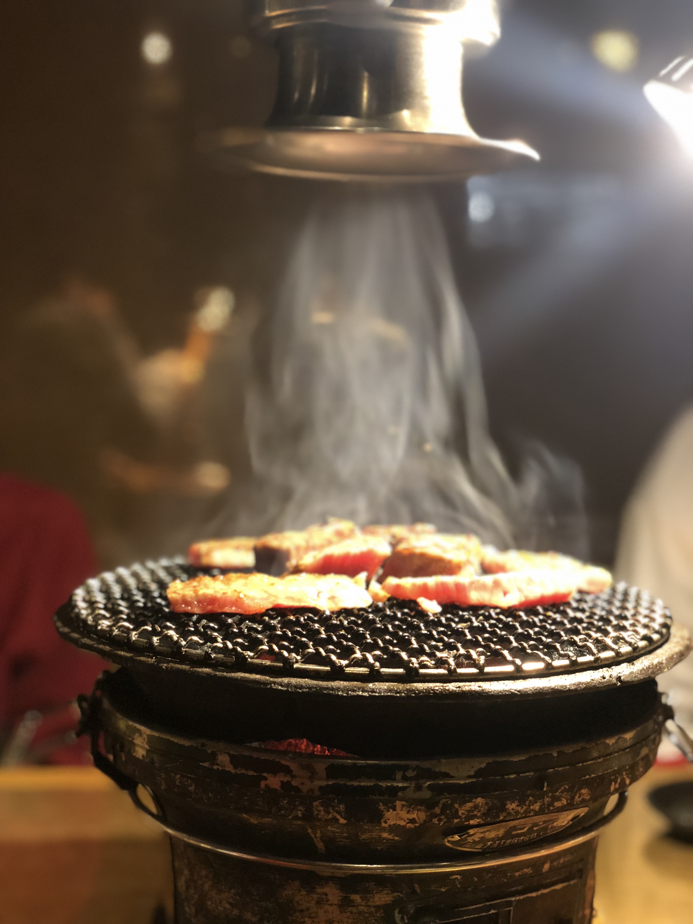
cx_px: 346
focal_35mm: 52
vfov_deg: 36.8
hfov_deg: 28.0
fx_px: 1388
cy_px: 462
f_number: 2.4
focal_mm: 6
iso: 160
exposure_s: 1/15
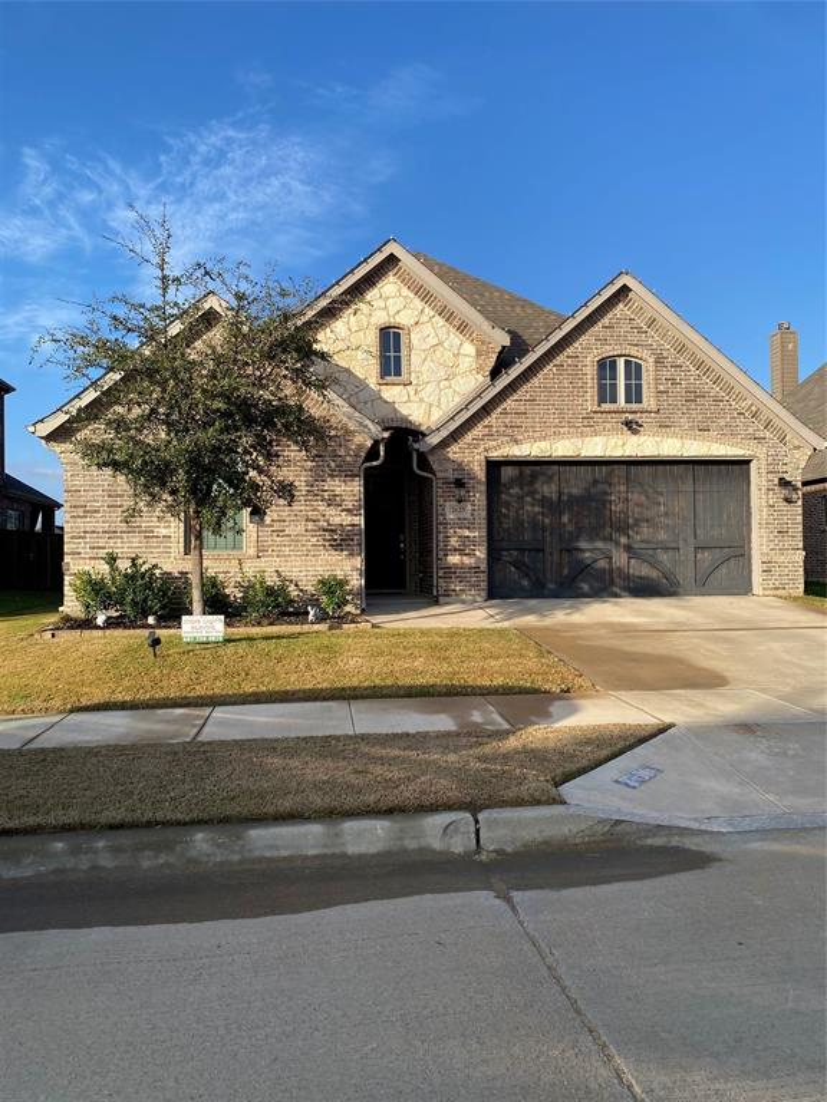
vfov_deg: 67.3
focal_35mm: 26
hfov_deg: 53.1
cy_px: 551
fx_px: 828
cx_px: 414
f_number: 1.8
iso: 32
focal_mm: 4.25
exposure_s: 1/1678
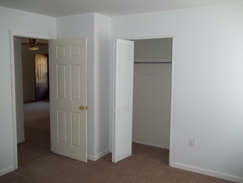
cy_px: 92
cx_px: 122
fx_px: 225
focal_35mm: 32
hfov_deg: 56.8
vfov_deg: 44.2
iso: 160
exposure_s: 1/30
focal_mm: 5.7
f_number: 2.9
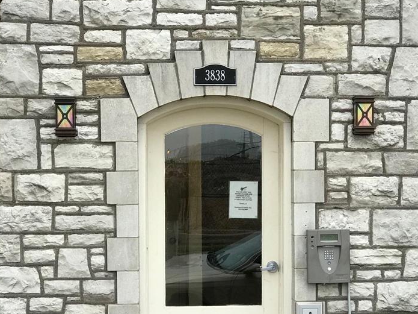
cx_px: 244
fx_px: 1014
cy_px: 196
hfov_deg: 23.3
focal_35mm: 84
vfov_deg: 17.5
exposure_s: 1/60
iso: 50
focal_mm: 6.6
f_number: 2.8
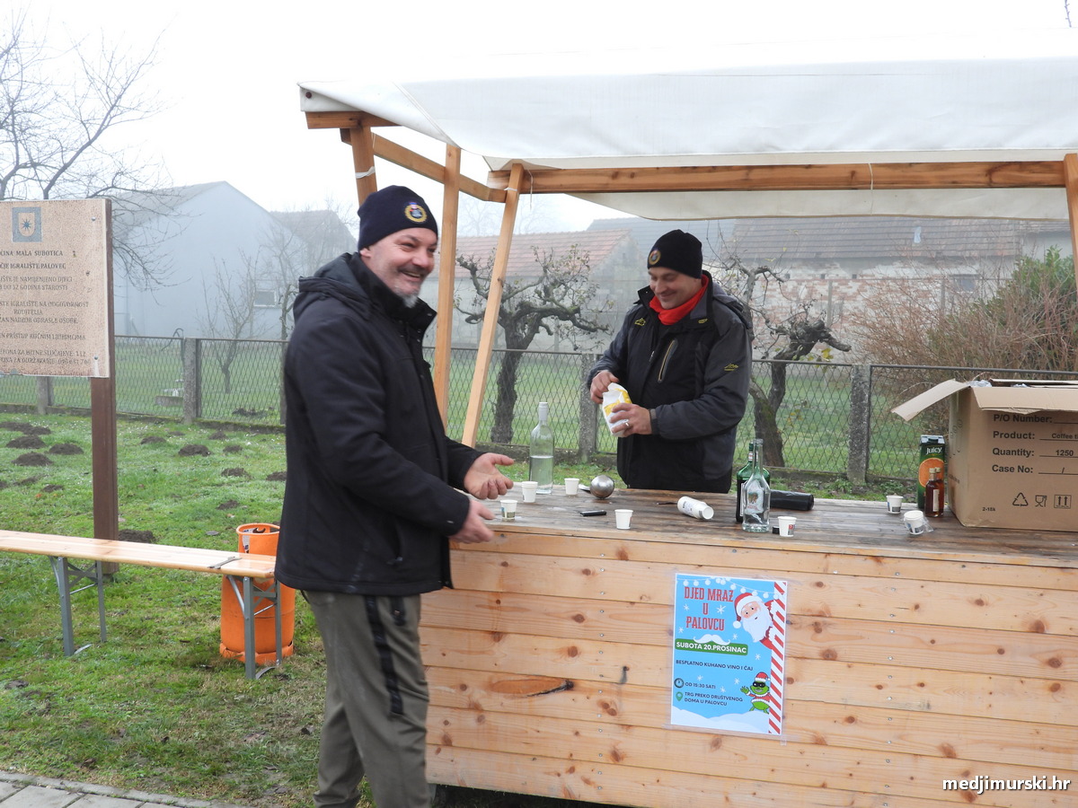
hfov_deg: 52.6
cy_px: 404
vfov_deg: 40.7
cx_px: 539
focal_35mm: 35
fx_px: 1090
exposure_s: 1/30
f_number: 3.2
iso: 125
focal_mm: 6.3
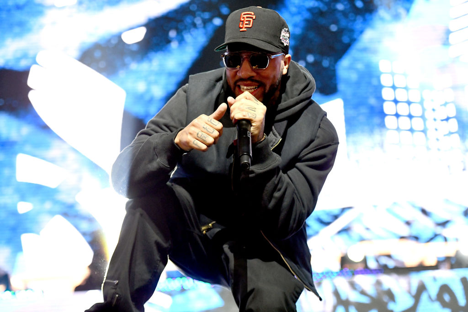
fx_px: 910
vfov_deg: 19.5
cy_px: 156
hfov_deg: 28.8
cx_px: 234
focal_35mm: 70
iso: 3200
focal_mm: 70
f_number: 3.5
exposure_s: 1/800
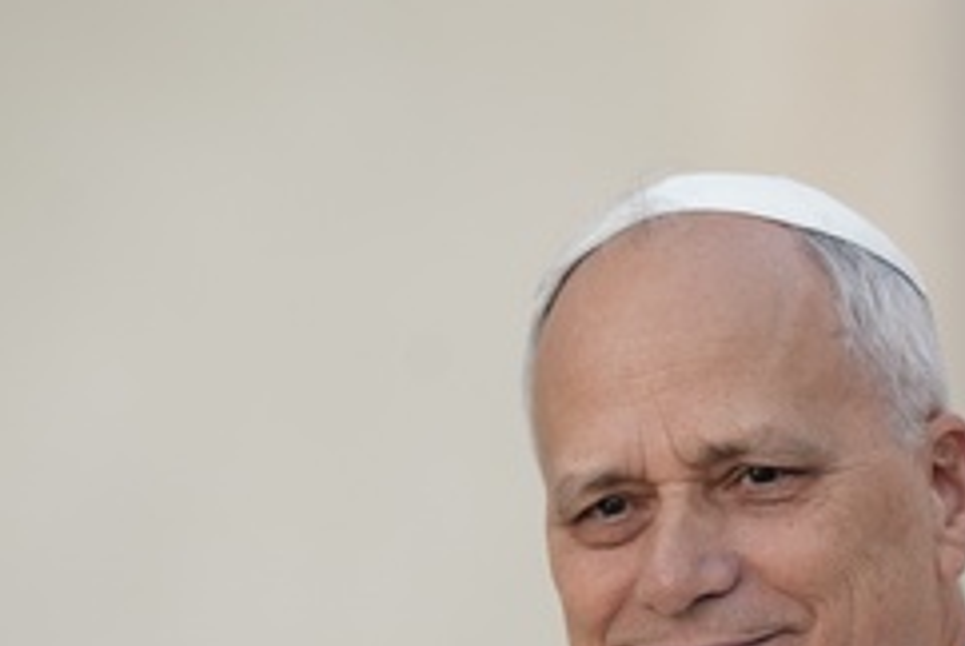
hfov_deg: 1.7
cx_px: 443
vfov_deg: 1.2
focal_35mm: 1182
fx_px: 31722
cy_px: 401
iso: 1000
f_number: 4
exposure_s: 1/500
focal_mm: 560
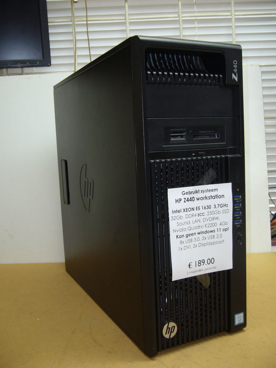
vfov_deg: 52.6
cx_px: 138
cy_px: 184
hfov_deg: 40.7
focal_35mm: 35
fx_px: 372
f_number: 2.8
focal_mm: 5.8
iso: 100
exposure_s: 1/30
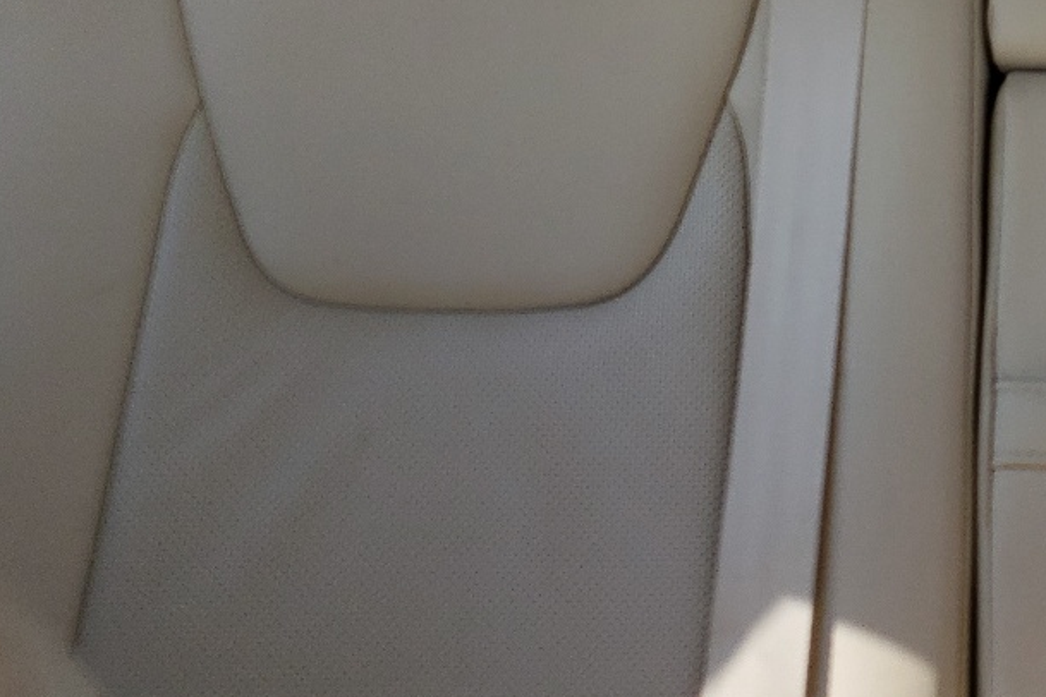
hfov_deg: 26.0
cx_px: 1194
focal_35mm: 71
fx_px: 2063
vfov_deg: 18.5
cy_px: -62
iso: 50
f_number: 1.5
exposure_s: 1/256
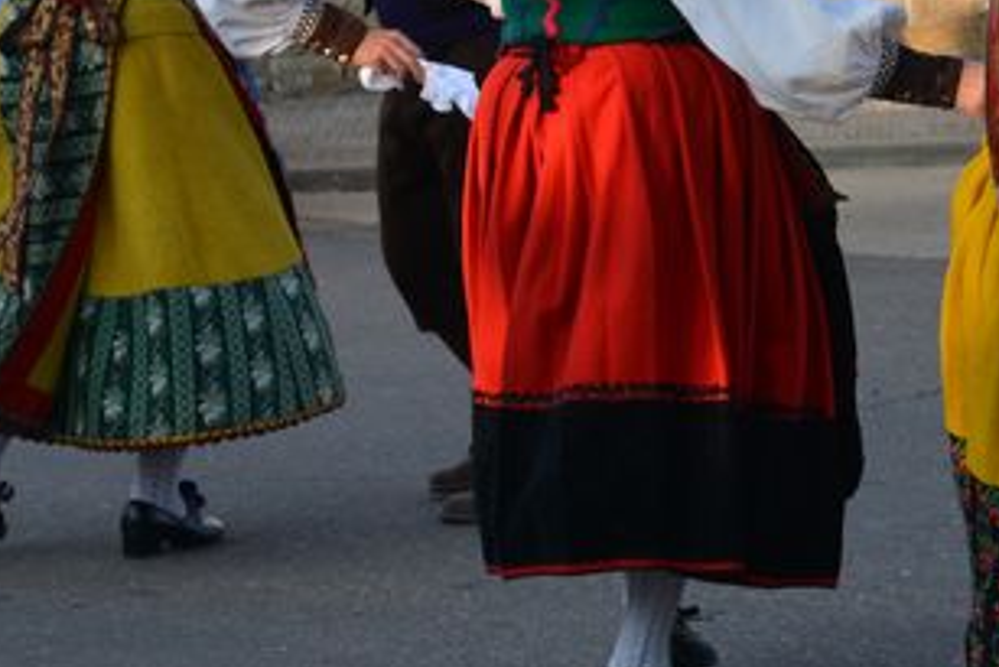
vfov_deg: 5.5
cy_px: 0
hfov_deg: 8.2
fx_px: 6913
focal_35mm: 249
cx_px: 992
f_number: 5.6
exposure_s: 1/500
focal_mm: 85
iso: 400
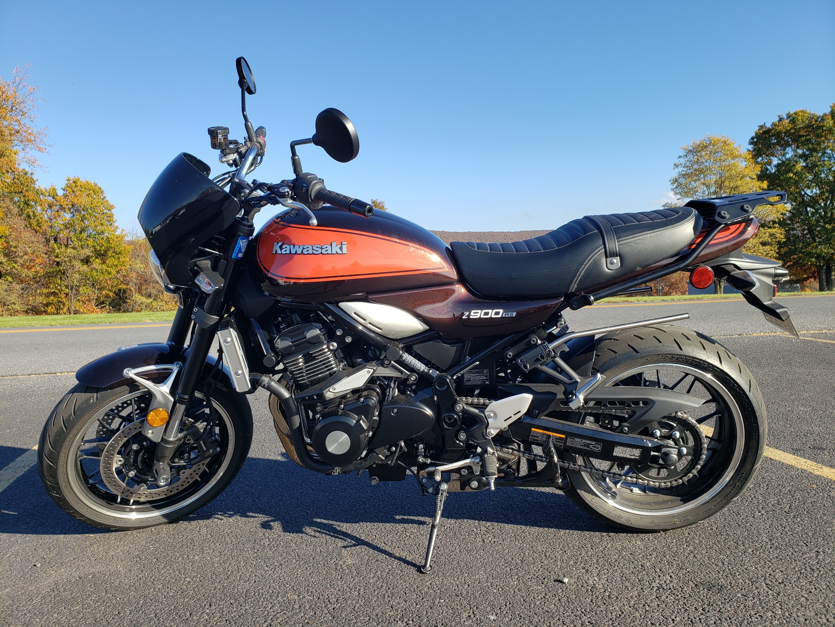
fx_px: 627
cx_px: 418
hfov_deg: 67.3
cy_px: 314
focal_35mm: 26
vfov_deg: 53.1
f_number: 2.4
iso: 50
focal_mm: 4.3
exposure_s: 1/746
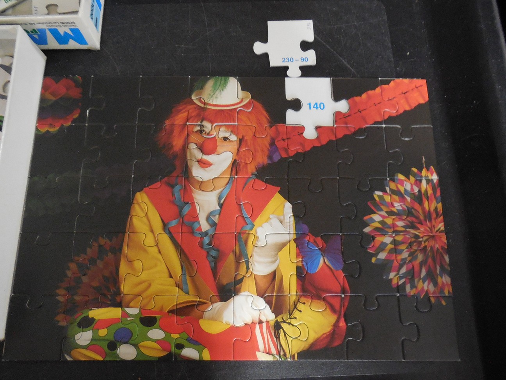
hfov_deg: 69.4
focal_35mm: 25
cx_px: 253
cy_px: 190
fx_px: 365
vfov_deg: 54.9
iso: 800
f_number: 3.1
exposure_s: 1/6
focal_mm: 4.5
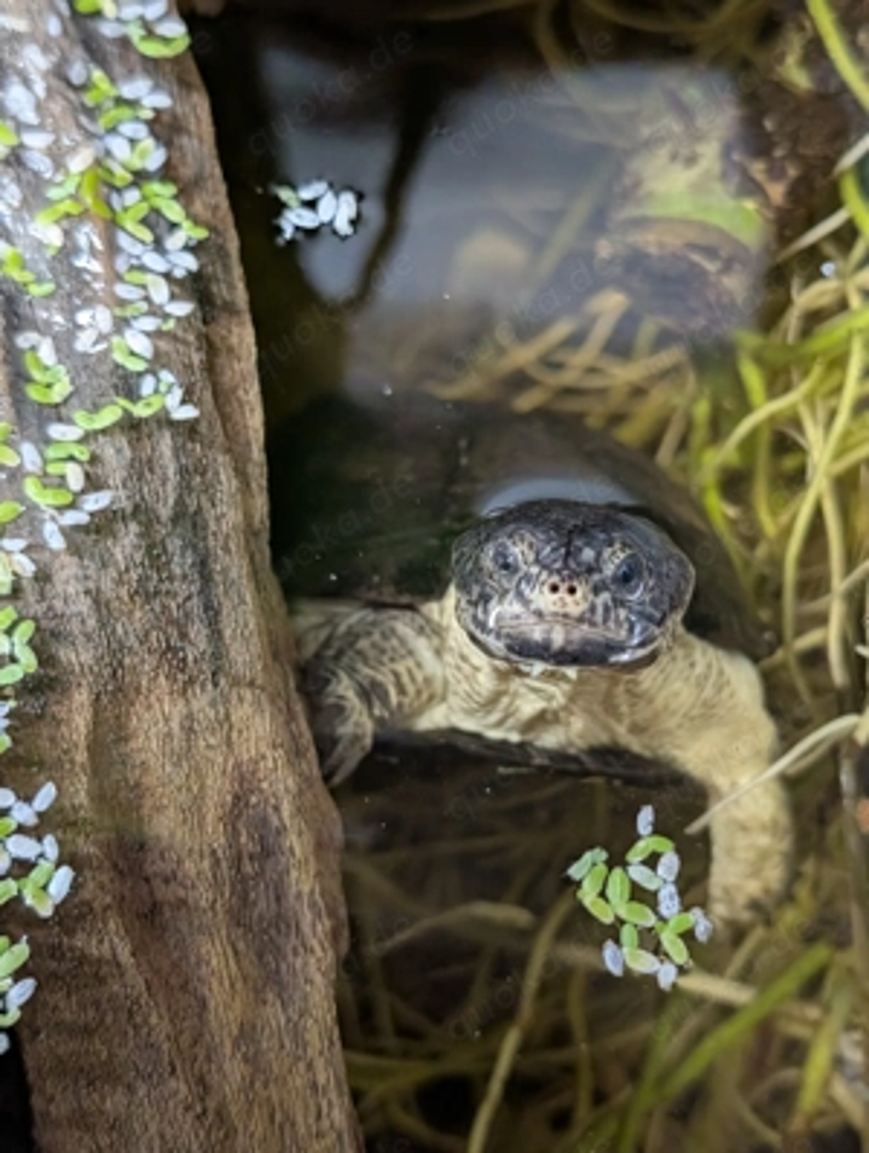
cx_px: 434
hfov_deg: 29.8
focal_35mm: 49
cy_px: 576
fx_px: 1635
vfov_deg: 38.8
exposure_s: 1/159
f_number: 1.68
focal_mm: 6.9
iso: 574
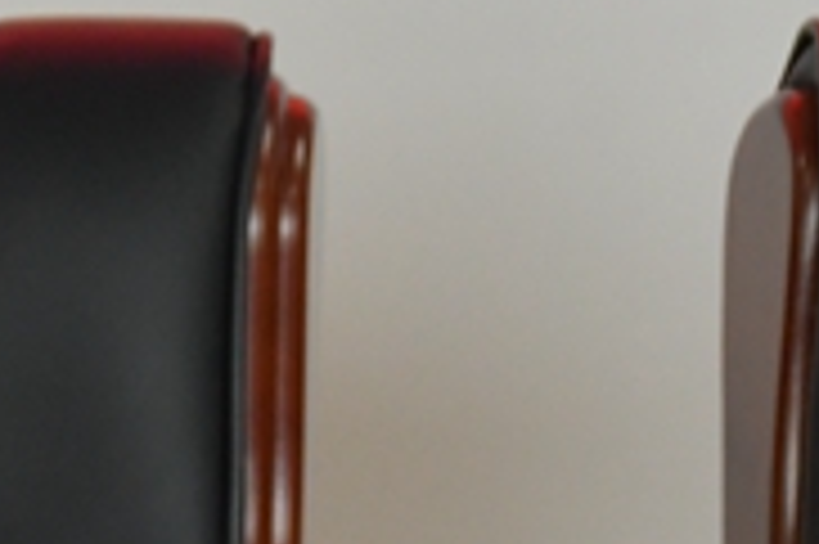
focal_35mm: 492
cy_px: 677
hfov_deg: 4.1
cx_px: -846
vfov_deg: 2.8
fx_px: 11183
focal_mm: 75
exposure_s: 1/200
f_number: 7.1
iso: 2000
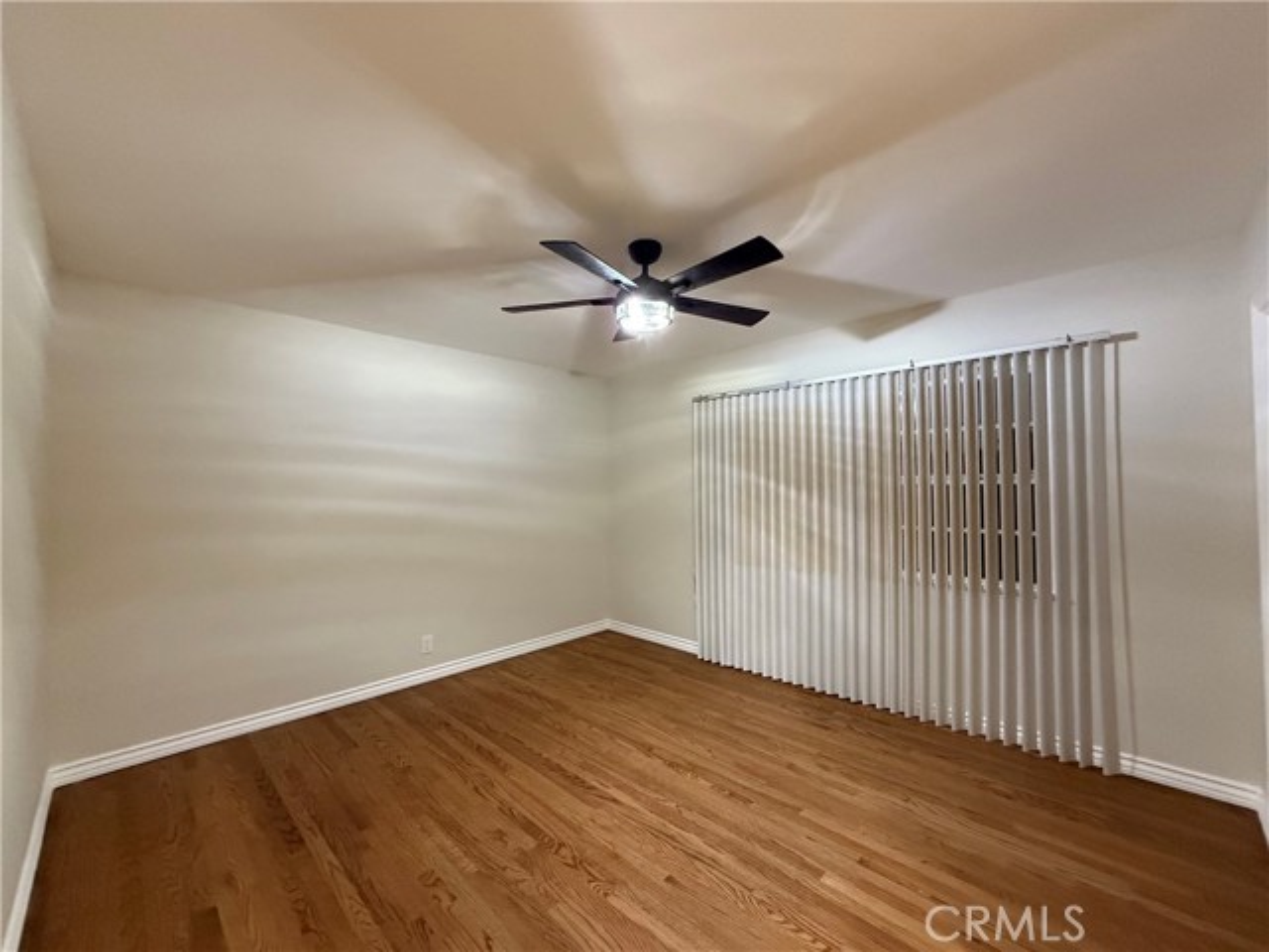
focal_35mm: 14
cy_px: 476
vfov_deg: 85.7
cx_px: 634
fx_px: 513
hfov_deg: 102.1
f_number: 2.2
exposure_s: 1/60
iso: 640
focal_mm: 2.22
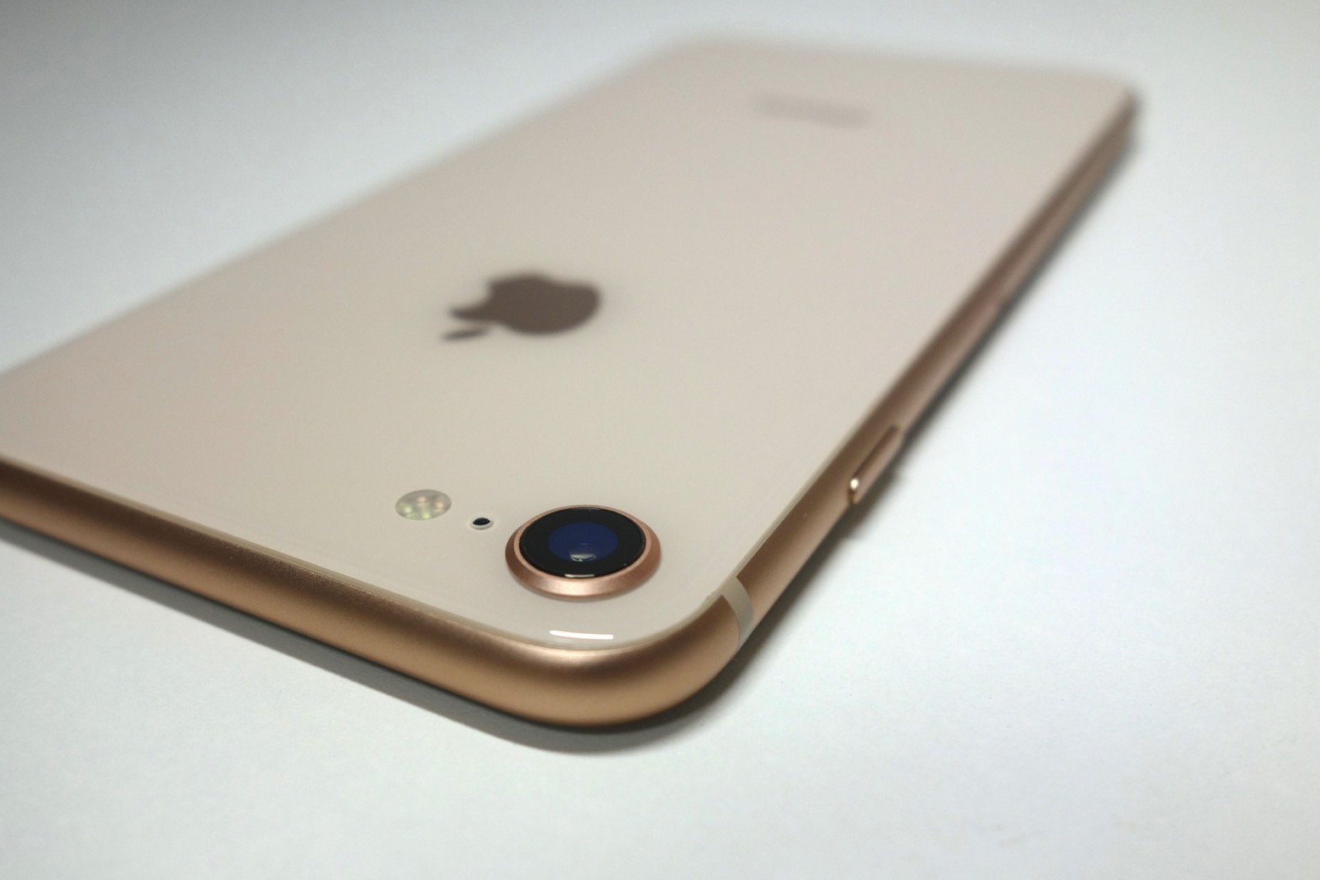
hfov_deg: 52.9
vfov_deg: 36.6
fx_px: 1320
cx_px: 560
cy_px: 550
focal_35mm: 36
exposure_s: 1/125
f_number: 3.2
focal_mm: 10.4
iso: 125
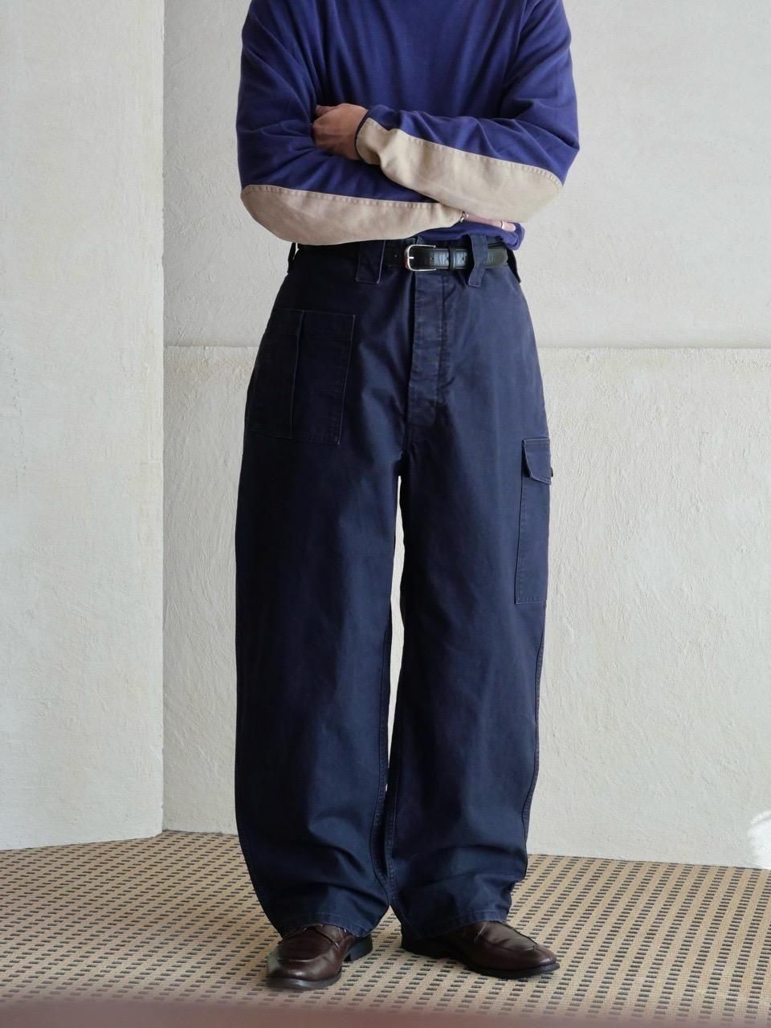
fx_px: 2019
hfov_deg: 21.6
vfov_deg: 28.6
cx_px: 386
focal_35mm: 68
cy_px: 514
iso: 1000
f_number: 3.8
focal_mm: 34
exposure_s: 1/80
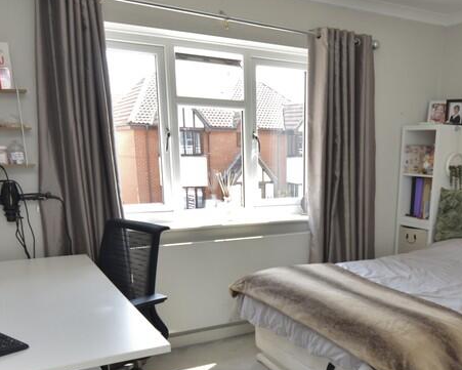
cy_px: 286
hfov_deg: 50.5
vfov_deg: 40.7
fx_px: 480
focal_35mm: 35
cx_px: 310
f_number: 5.6
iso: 400
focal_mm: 11
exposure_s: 1/60
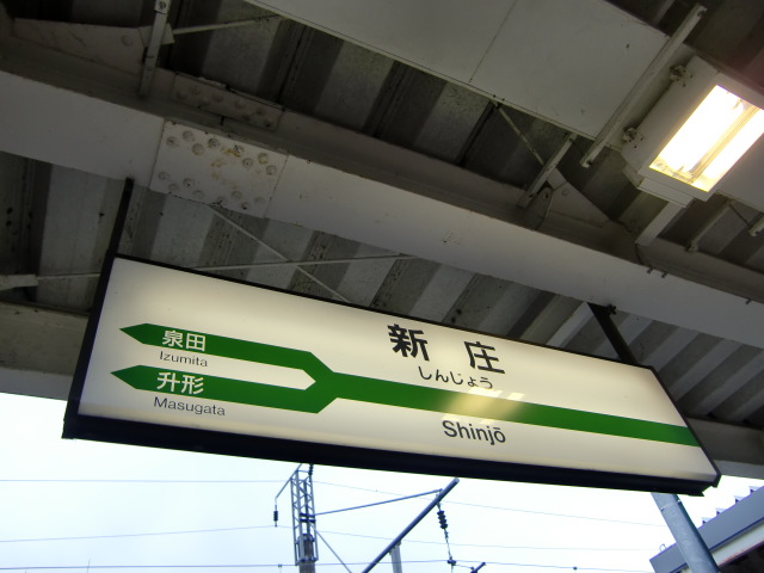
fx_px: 618
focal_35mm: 28
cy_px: 286
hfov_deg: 63.4
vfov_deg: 49.7
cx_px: 382
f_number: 2.6
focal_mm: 4.9
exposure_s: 1/100
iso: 64
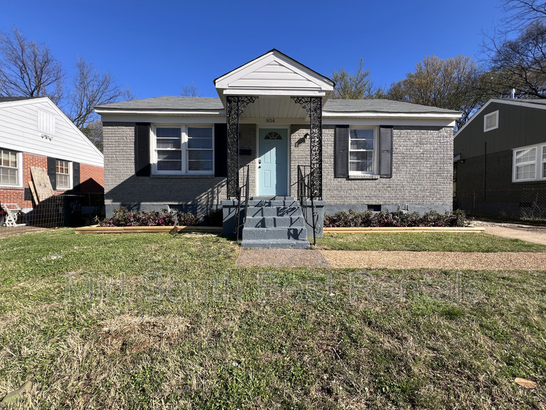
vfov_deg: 89.9
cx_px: 273
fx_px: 205
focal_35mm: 13
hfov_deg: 106.2
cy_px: 205
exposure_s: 1/847
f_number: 1.8
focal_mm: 1.57
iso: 32
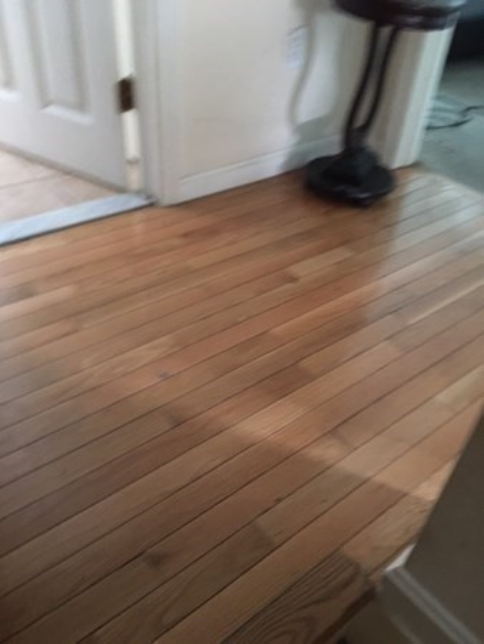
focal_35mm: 29
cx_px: 242
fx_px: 540
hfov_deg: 48.3
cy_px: 322
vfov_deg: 61.6
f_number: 2.2
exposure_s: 1/15
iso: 400
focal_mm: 4.15
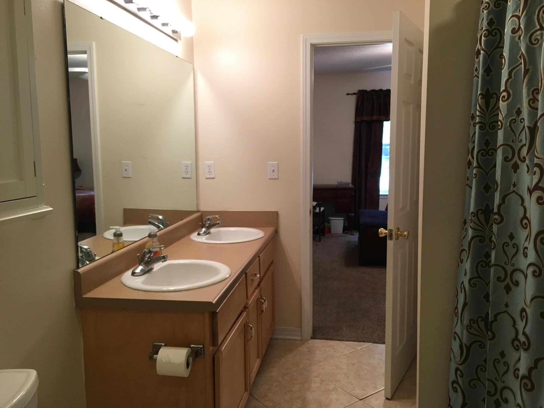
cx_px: 272
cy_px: 204
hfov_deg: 61.7
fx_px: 456
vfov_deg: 48.2
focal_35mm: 29
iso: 32
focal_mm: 4.15
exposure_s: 1/15
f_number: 2.2
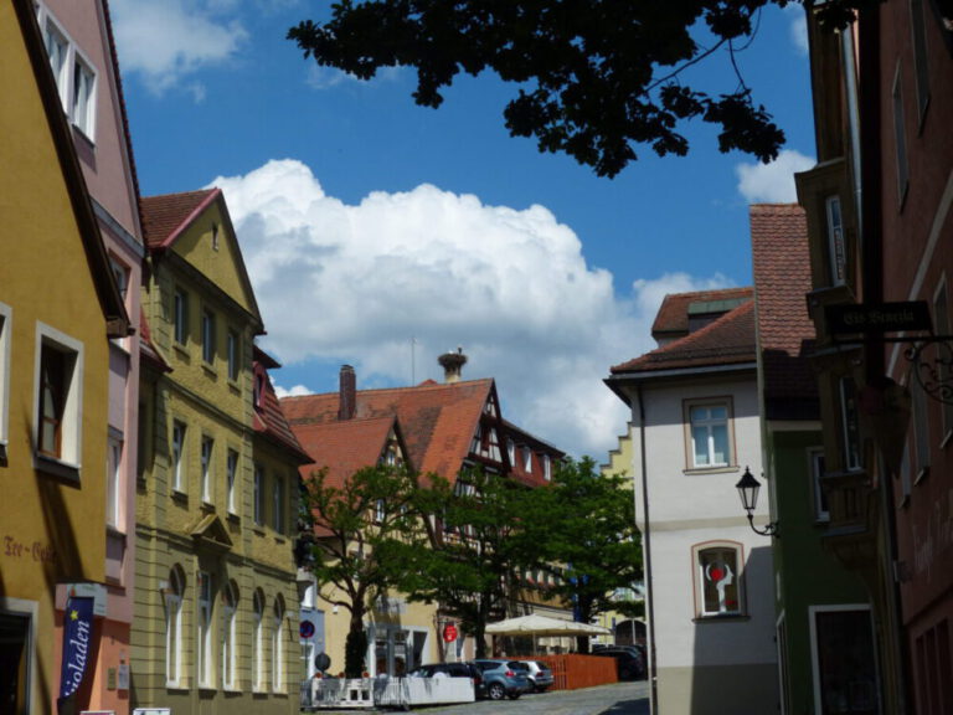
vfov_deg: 26.1
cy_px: 358
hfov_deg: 34.3
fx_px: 1542
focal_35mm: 56
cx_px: 476
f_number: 4.5
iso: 100
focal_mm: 10.1
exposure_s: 1/1600
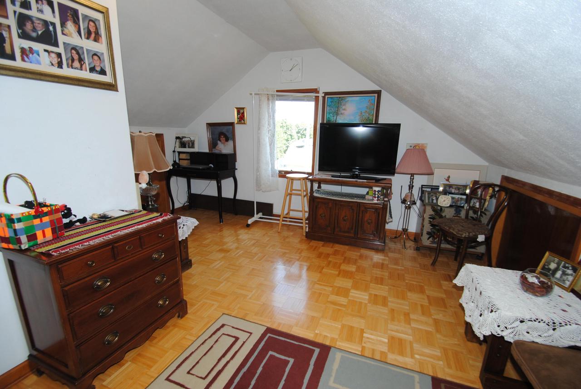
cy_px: 194
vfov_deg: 77.5
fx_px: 242
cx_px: 290
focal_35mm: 15
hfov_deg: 100.3
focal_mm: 10
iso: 200
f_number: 4
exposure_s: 1/60
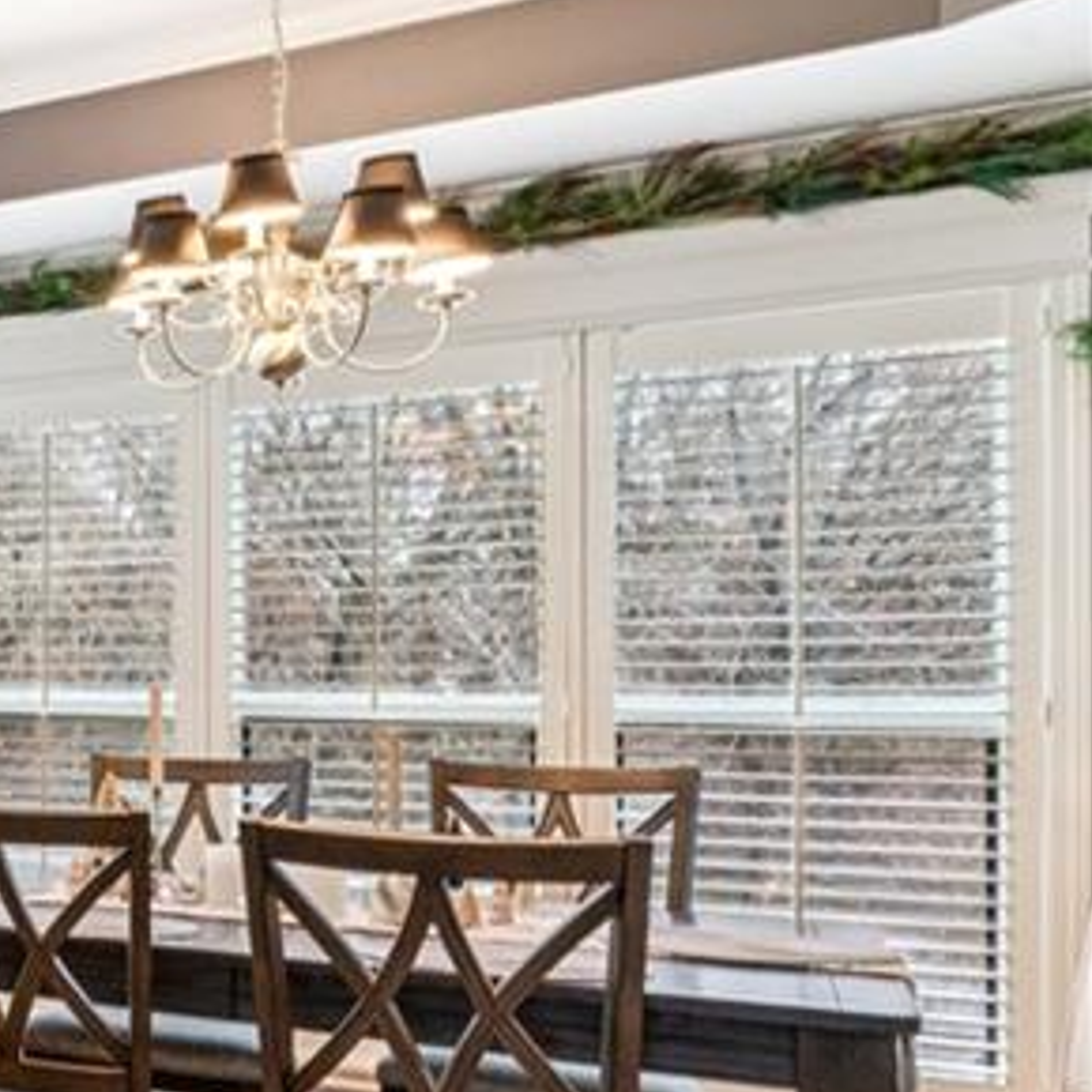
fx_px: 1638
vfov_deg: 36.6
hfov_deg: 22.7
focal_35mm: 46
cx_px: -832
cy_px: 700
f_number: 13
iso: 400
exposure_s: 1/5
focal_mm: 15.3
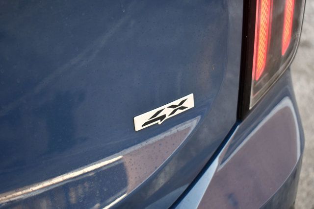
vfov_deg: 23.8
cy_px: 104
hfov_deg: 35.0
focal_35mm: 57
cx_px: 157
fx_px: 497
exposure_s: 1/250
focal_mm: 38
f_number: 4.8
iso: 800
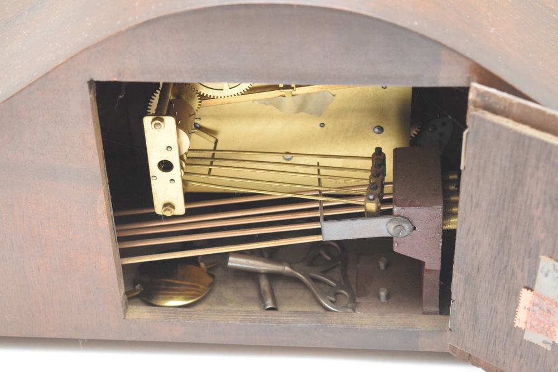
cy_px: 186
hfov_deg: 24.6
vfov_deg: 16.6
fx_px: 1279
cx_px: 279
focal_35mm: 82
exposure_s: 1/60
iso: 3200
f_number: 5.6
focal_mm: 55
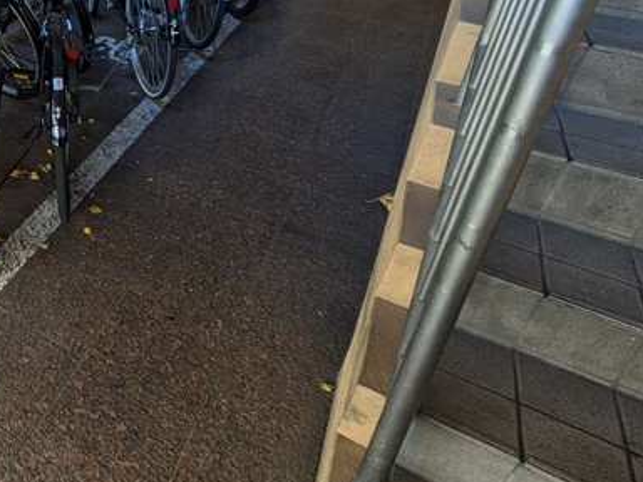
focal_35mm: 35
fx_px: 650
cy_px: 38
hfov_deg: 41.2
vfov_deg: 37.7
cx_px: -76
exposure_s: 1/40
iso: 77
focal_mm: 1.83
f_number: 2.2
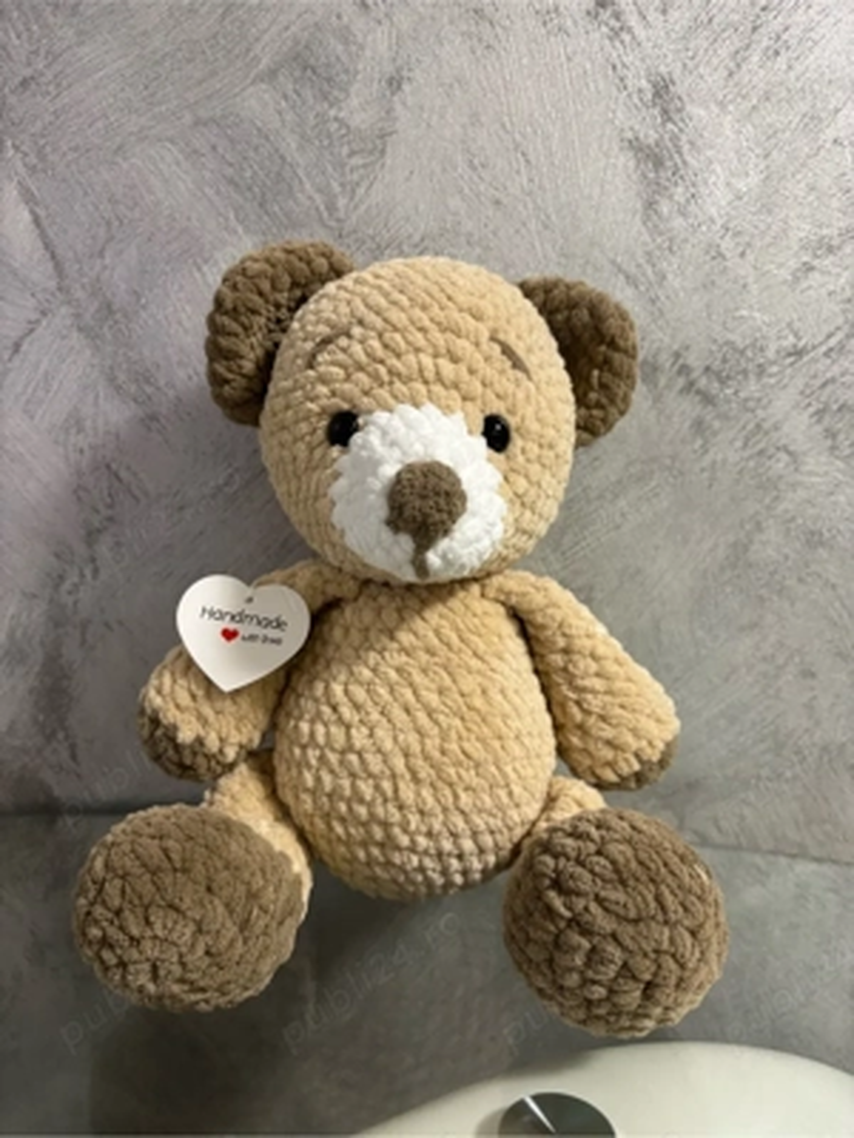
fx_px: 855
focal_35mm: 26
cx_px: 427
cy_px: 569
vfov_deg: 67.3
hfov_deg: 53.1
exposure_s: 1/60
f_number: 1.6
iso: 250
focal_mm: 5.96
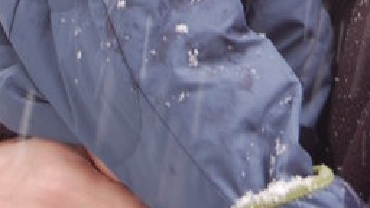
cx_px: 301
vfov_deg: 3.5
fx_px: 3386
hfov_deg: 6.2
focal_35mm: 345
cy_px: -259
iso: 400
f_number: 5.6
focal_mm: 55
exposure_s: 1/50
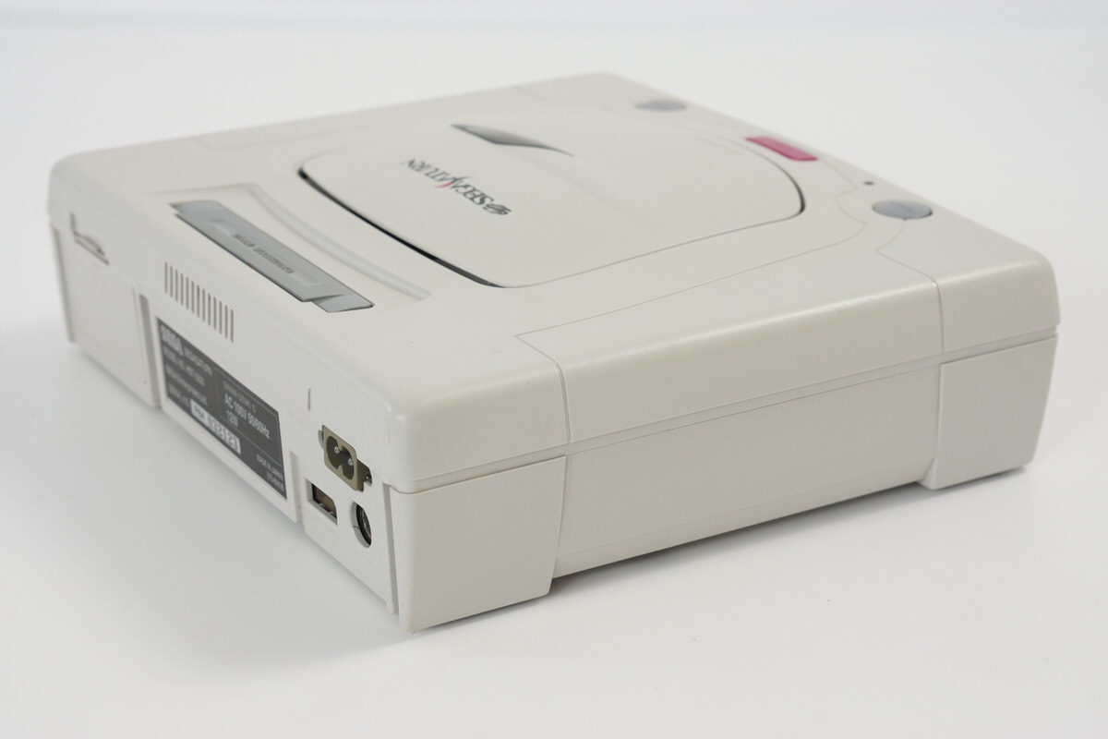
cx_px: 554
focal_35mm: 75
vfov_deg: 18.2
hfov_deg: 27.0
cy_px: 370
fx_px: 2308
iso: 640
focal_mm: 50
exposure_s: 1/80
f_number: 6.3
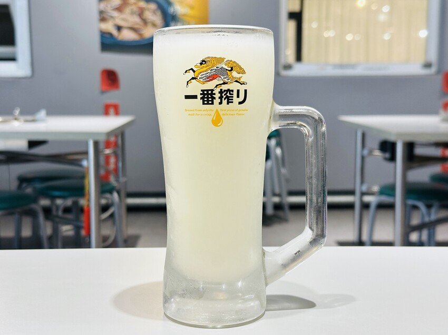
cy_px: 168
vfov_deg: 30.3
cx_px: 224
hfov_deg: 39.7
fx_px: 621
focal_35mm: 48
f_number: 1.78
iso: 160
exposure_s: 1/60
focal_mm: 6.86
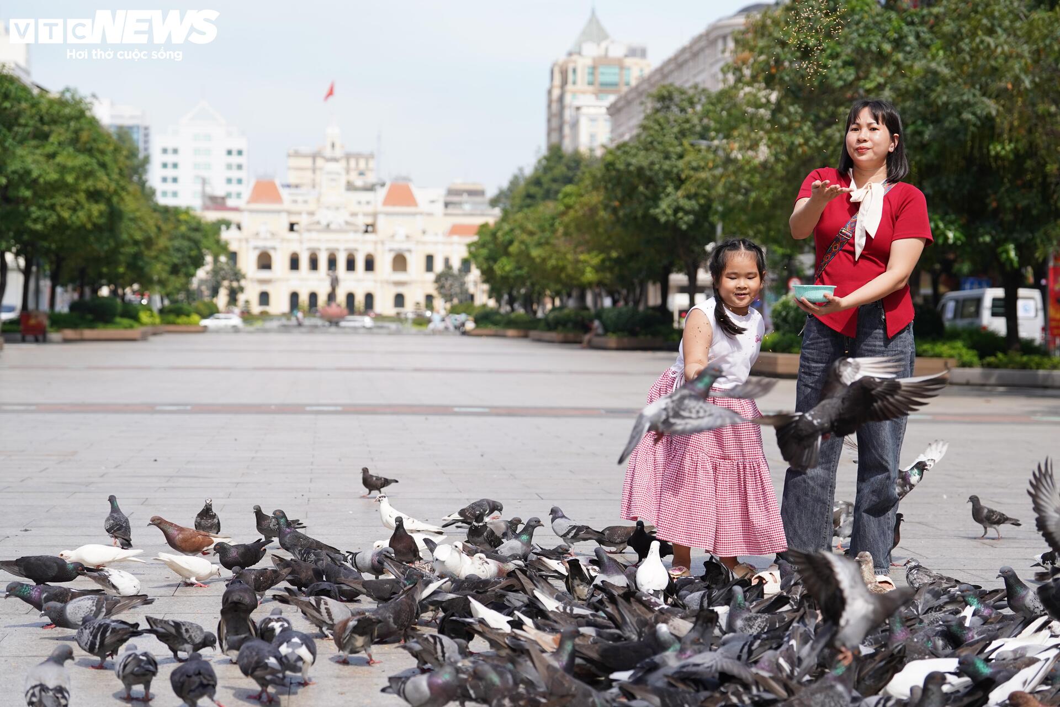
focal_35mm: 70
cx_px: 530
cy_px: 354
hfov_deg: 28.8
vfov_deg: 19.5
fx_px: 2061
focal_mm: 70
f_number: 4
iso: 320
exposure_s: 1/1600
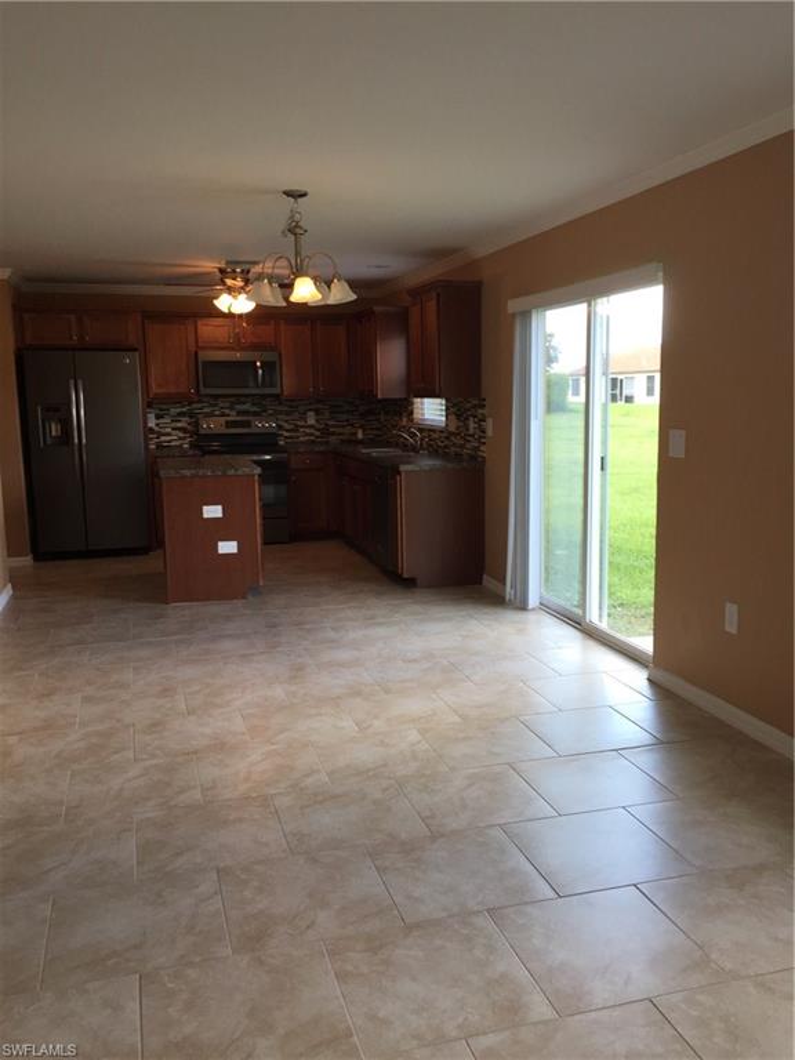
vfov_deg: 61.7
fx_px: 888
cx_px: 398
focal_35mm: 29
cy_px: 530
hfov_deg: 48.2
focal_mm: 4.15
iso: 50
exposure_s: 1/120
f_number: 2.2
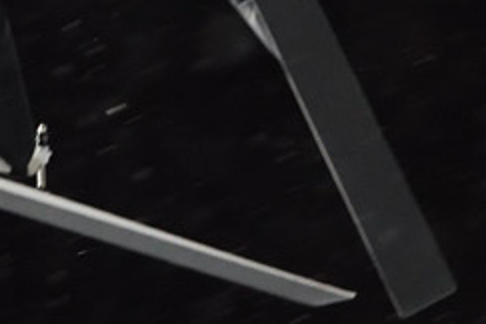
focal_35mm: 1336
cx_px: -130
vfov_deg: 1.0
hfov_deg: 1.5
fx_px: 18035
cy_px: -132
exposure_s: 1/400
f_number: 4
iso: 2000
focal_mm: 300
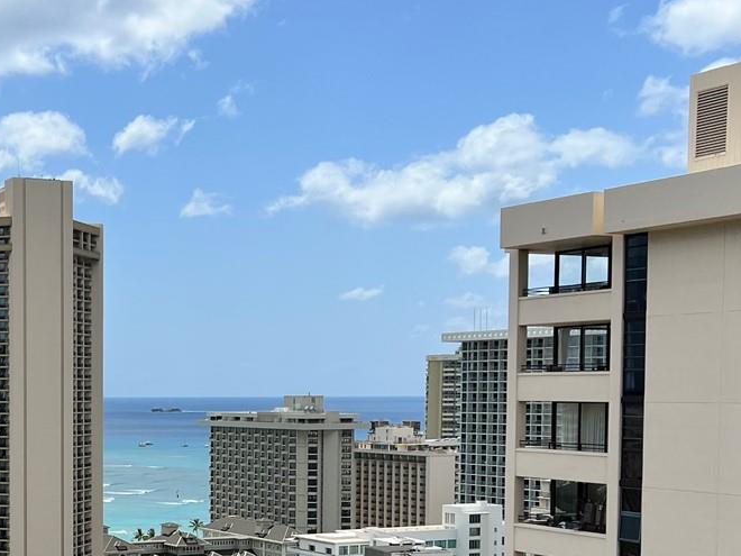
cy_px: 457
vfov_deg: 22.9
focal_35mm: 63
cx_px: 79
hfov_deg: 29.5
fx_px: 1349
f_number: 1.5
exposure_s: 1/10309
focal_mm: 5.7
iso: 50
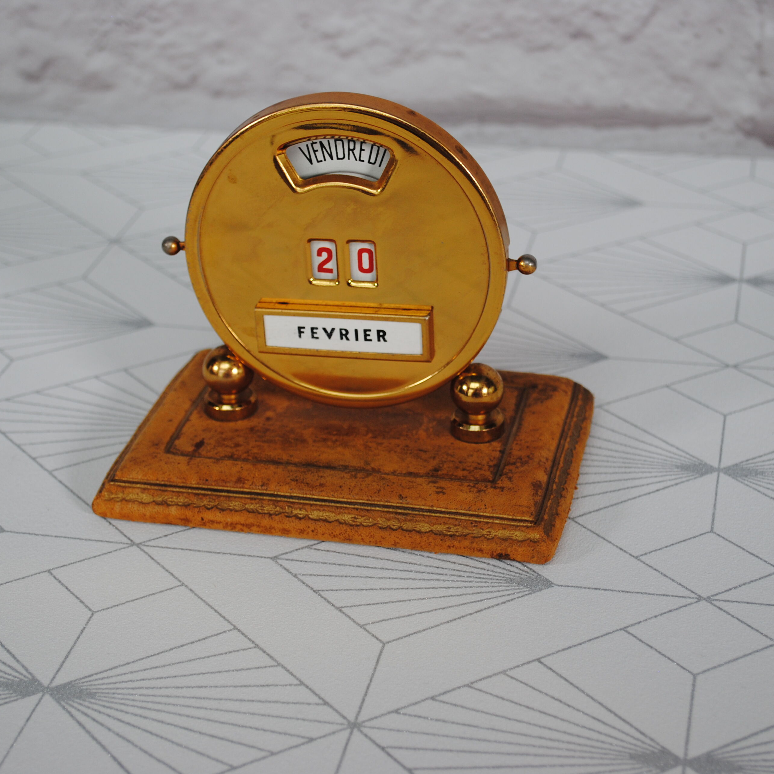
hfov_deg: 25.0
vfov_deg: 25.0
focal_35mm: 69
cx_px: 385
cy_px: 386
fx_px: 1745
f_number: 5.6
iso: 160
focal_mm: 36
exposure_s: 1/125
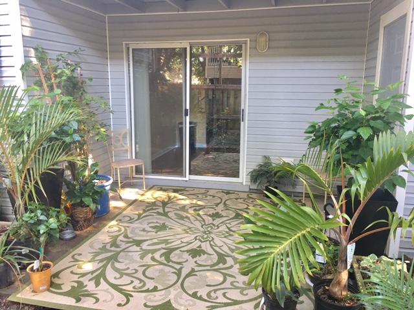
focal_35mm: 29
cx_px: 207
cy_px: 155
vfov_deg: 48.2
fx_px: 347
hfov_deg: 61.7
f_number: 2.2
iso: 25
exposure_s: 1/15
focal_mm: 4.15
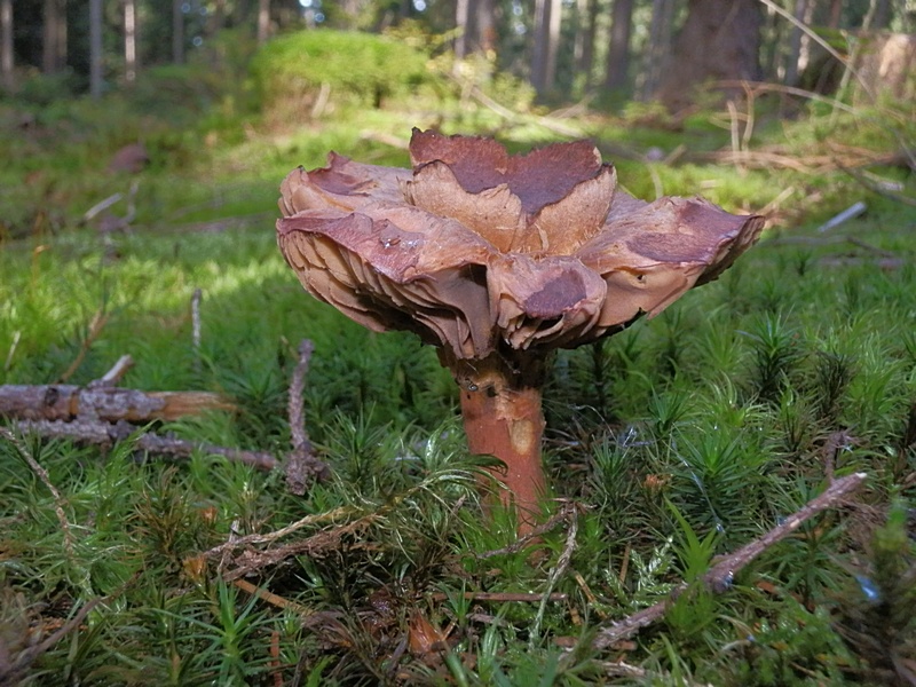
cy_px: 344
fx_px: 979
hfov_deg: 50.1
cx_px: 458
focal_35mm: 37
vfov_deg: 38.7
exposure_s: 1/40
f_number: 9.9
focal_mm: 6.7
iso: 800
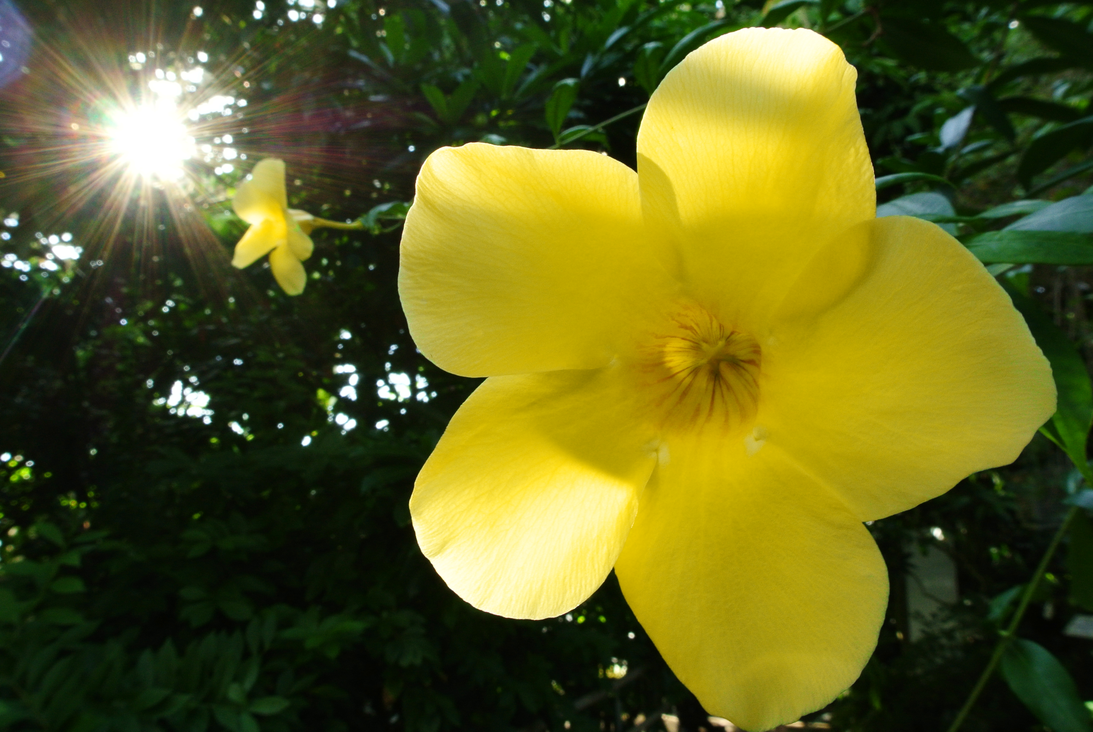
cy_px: 366
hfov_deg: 60.2
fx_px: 942
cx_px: 546
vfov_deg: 42.4
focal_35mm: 31
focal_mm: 11.8
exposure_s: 1/30
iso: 450
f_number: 11
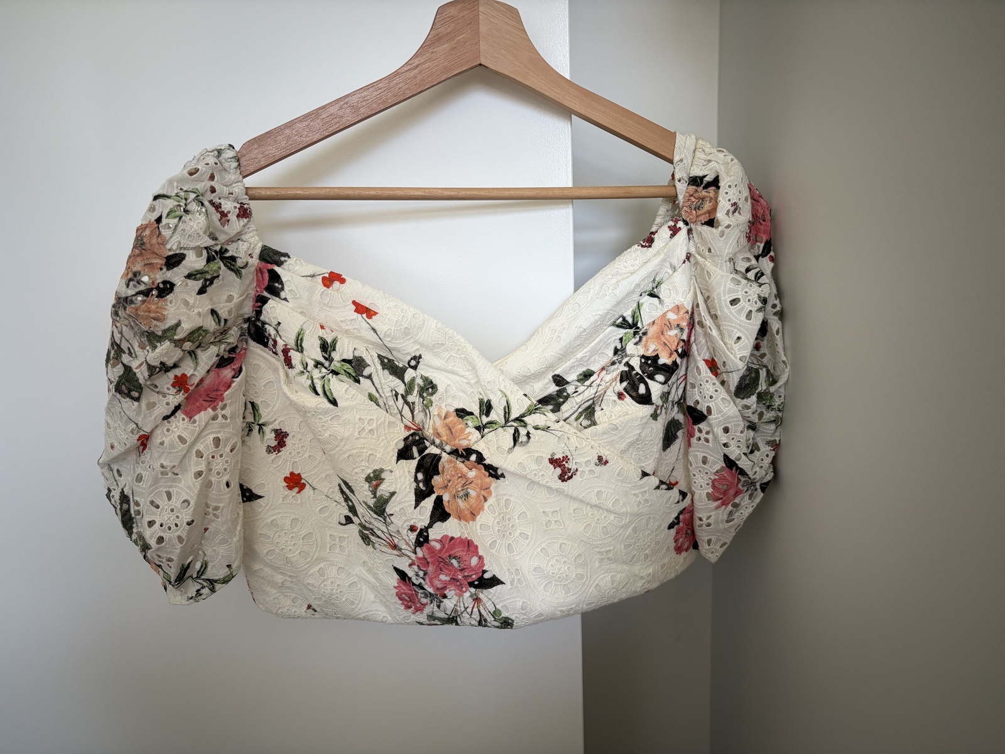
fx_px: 755
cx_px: 502
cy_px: 377
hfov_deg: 67.3
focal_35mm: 26
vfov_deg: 53.1
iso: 125
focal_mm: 5.96
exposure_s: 1/94
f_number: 1.6
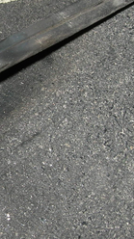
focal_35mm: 107
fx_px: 678
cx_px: -36
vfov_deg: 20.0
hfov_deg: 11.0
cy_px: 88
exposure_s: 1/60.1
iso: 64
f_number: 4.8
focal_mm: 7.8
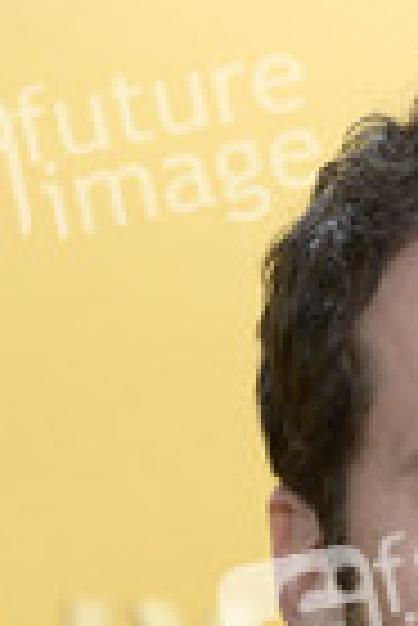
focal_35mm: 404
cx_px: 582
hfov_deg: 3.4
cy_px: 838
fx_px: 7018
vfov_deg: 5.1
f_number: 5.6
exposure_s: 1/250
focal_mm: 140
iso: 2500
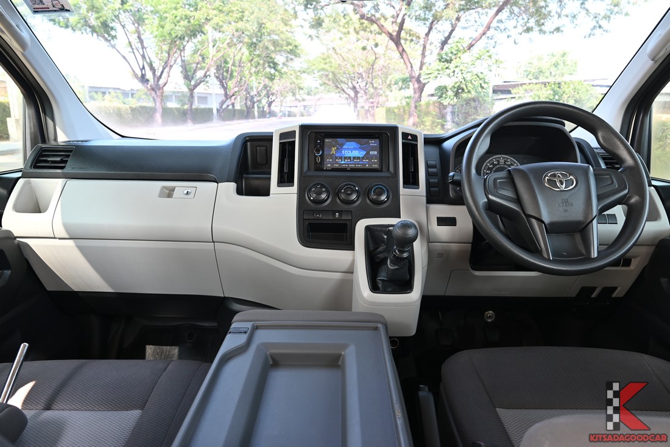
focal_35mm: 24
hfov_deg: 73.7
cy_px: 224
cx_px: 335
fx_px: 447
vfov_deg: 53.2
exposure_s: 1/30
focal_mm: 24
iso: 560
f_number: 6.7
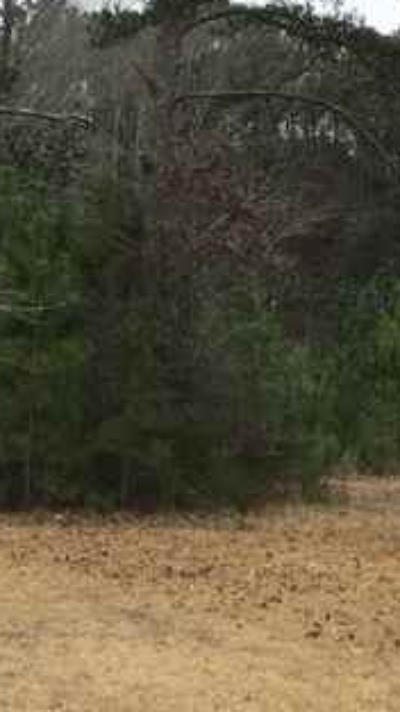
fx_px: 1301
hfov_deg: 17.5
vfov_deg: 30.5
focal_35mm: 69
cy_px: 275
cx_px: 193
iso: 25
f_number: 2.4
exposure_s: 1/460
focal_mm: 3.3
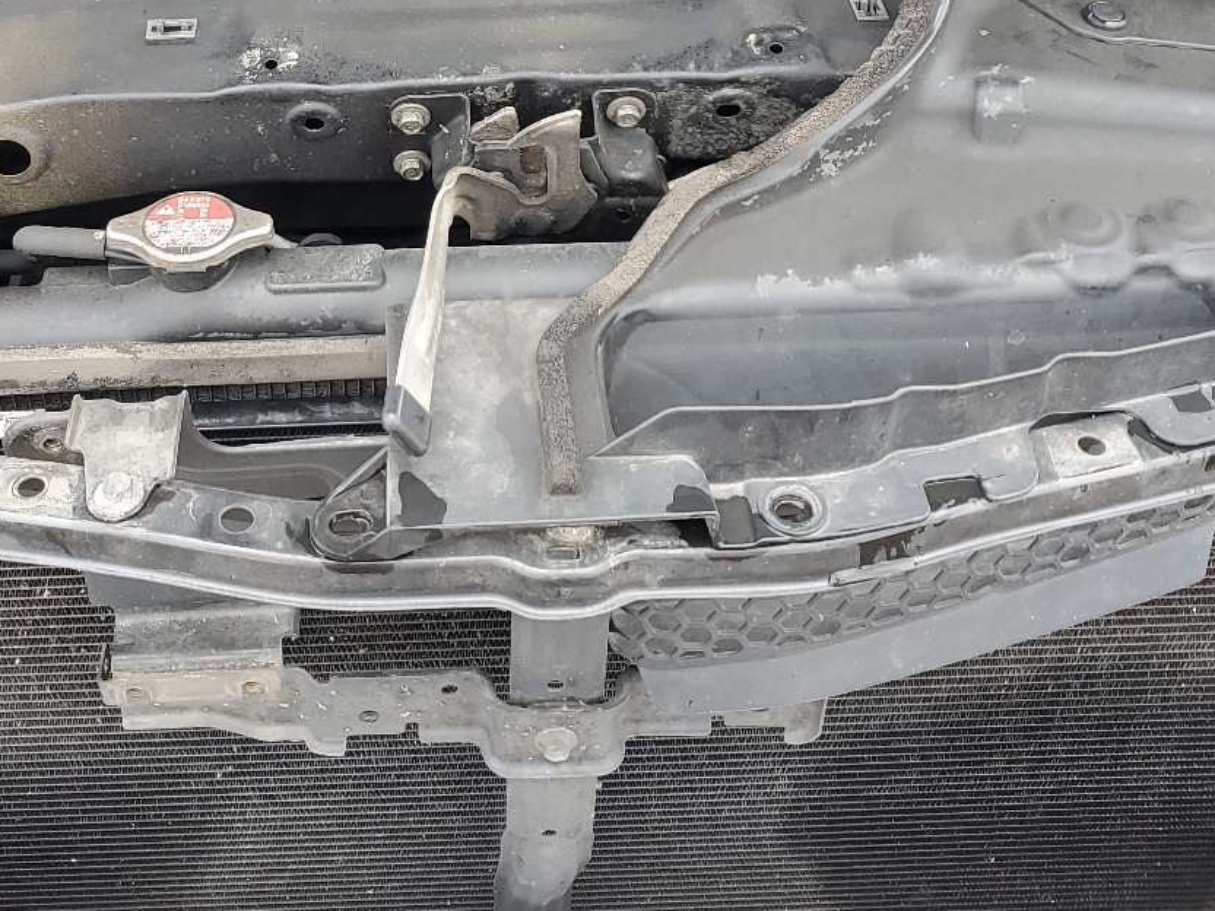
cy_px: 85
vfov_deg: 28.0
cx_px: 434
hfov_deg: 37.9
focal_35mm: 50
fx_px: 1755
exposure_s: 1/120
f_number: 1.5
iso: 56
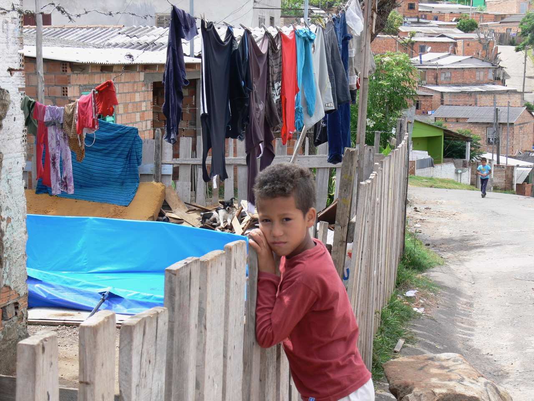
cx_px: 267
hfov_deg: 29.0
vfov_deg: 21.9
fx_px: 1034
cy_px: 200
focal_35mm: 67
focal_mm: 14.1
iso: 80
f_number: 5
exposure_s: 1/125
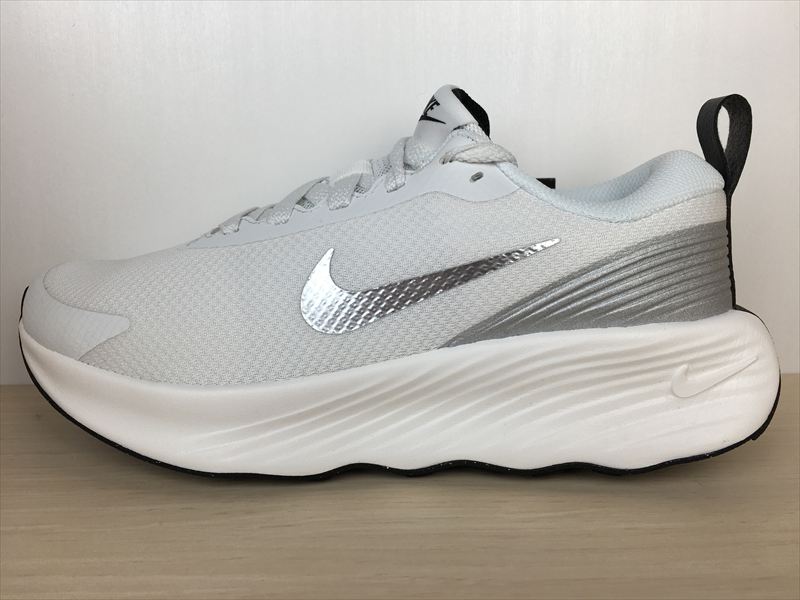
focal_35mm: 29
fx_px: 670
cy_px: 300
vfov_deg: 48.2
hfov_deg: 61.7
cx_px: 400
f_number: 2.2
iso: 25
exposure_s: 1/149
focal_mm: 4.15
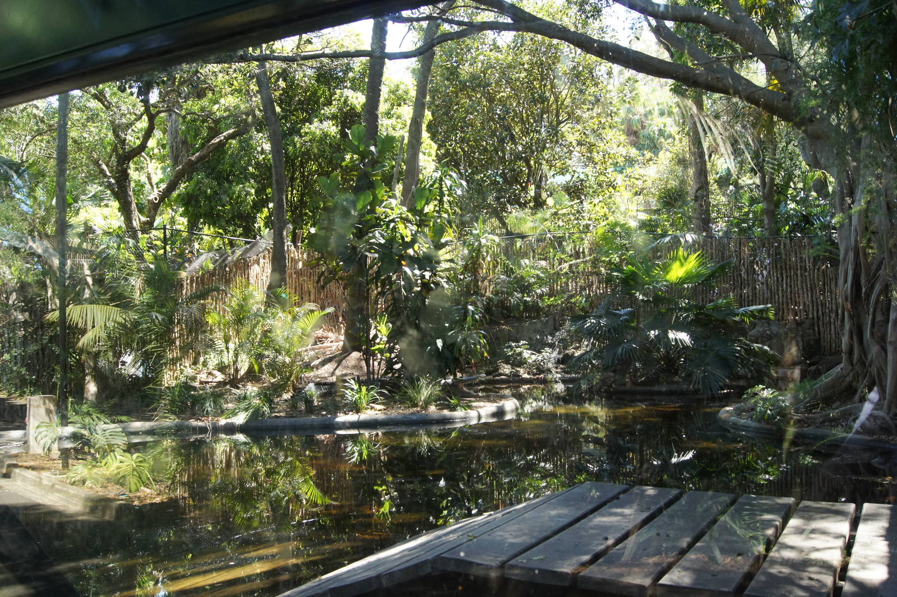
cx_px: 448
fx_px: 822
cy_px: 298
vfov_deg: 39.9
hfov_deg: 57.2
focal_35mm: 33
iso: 800
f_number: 8
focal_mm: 22
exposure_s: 1/80
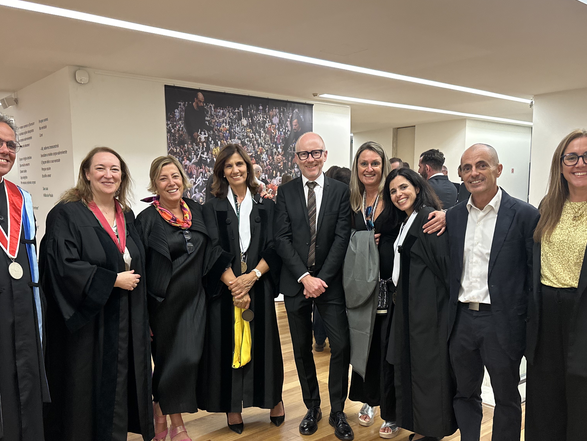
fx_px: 543
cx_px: 291
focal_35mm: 32
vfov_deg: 43.9
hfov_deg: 56.8
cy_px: 264
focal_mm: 6.86
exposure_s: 1/50
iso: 500
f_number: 1.78
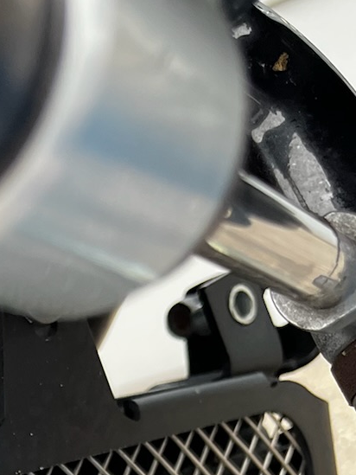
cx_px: -197
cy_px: 813
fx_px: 1330
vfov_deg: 17.2
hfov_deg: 14.2
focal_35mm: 97
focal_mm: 5.1
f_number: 1.6
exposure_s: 1/122
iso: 100
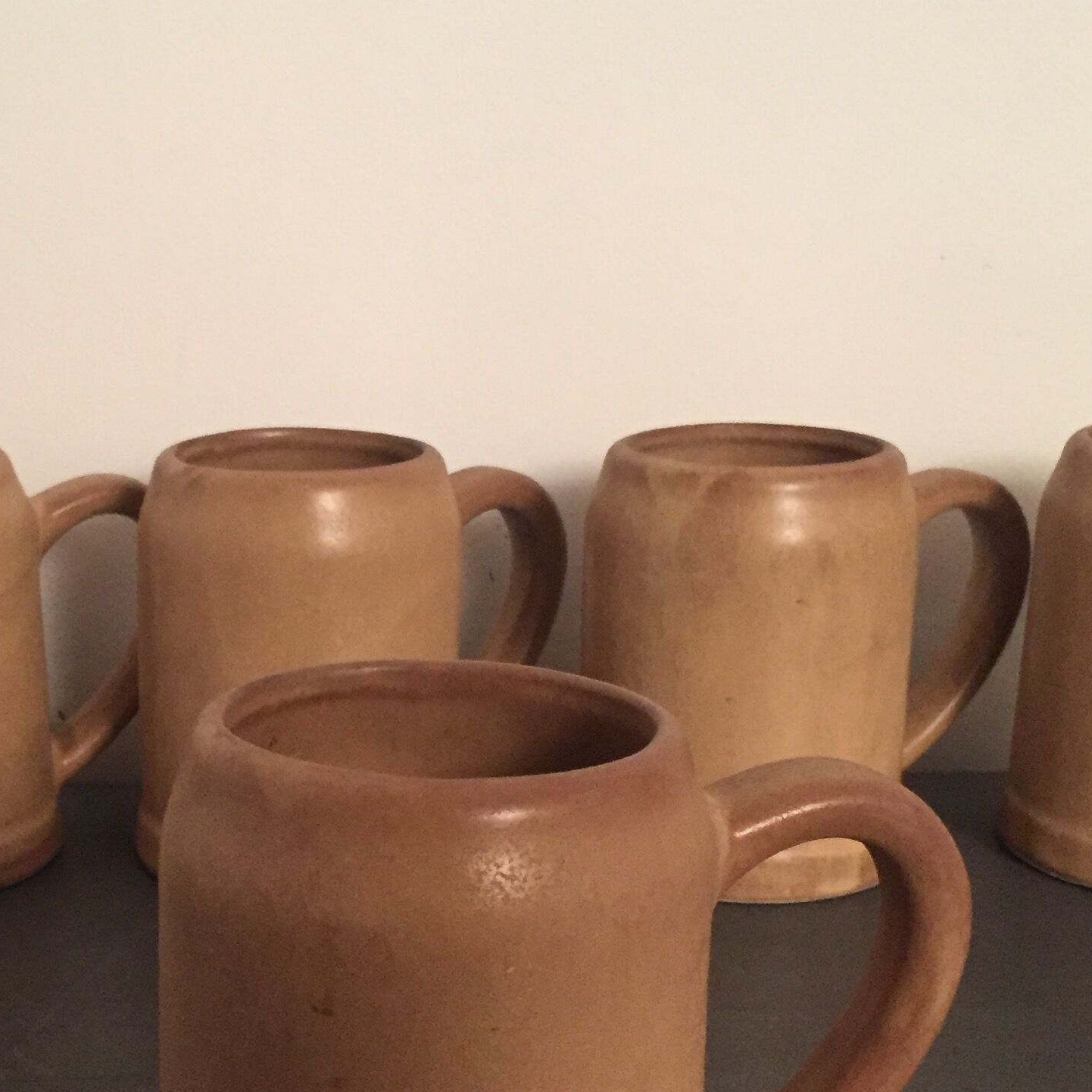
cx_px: 323
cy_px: 734
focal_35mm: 58
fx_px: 2070
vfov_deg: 29.3
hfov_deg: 29.2
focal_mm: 4.15
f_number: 2.2
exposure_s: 1/25
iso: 250
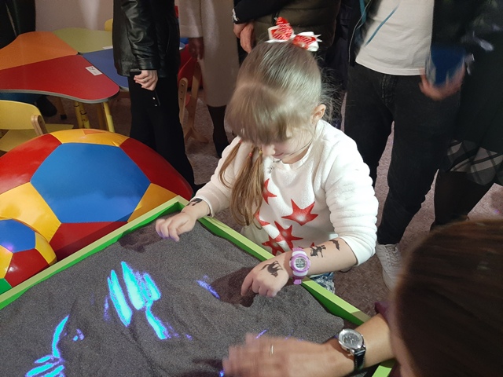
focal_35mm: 26
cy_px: 188
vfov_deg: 53.1
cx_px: 252
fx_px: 378
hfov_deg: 67.3
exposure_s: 1/25
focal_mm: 3.93
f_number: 1.7
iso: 250
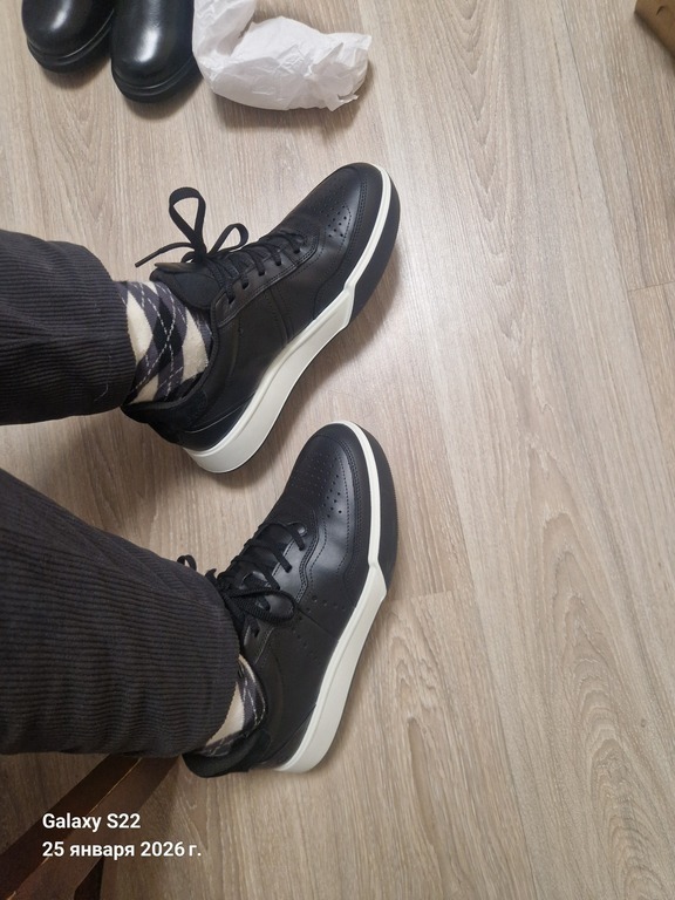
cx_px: 338
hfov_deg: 58.9
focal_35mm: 23
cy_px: 450
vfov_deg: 73.9
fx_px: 598
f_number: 1.8
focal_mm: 5.4
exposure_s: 1/100
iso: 640
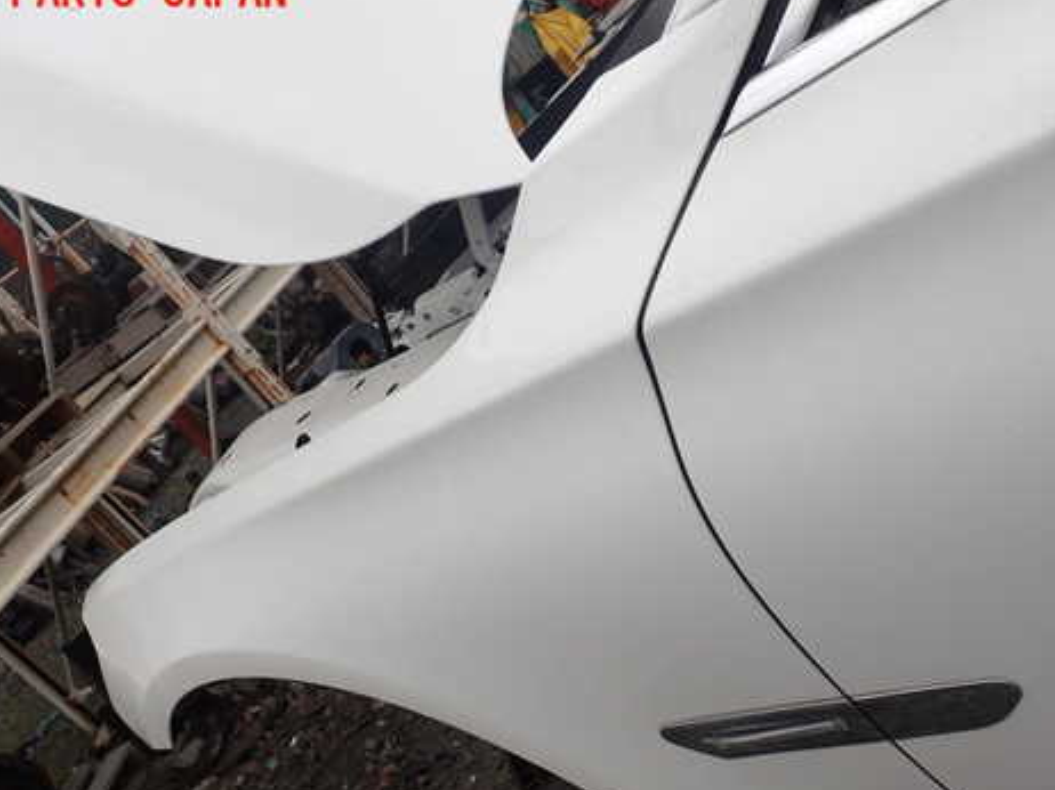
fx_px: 1188
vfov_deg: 36.6
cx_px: 557
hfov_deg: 47.9
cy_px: 477
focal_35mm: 39
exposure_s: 1/250
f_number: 3.2
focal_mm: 5.4
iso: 100
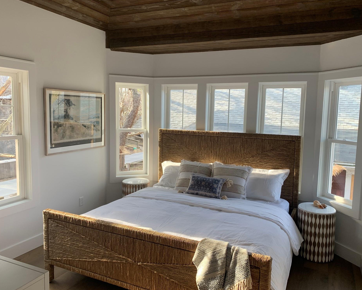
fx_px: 300
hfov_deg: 62.1
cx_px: 194
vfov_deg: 51.5
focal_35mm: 28
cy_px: 142
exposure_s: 1/121
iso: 40
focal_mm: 4.25
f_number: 1.8
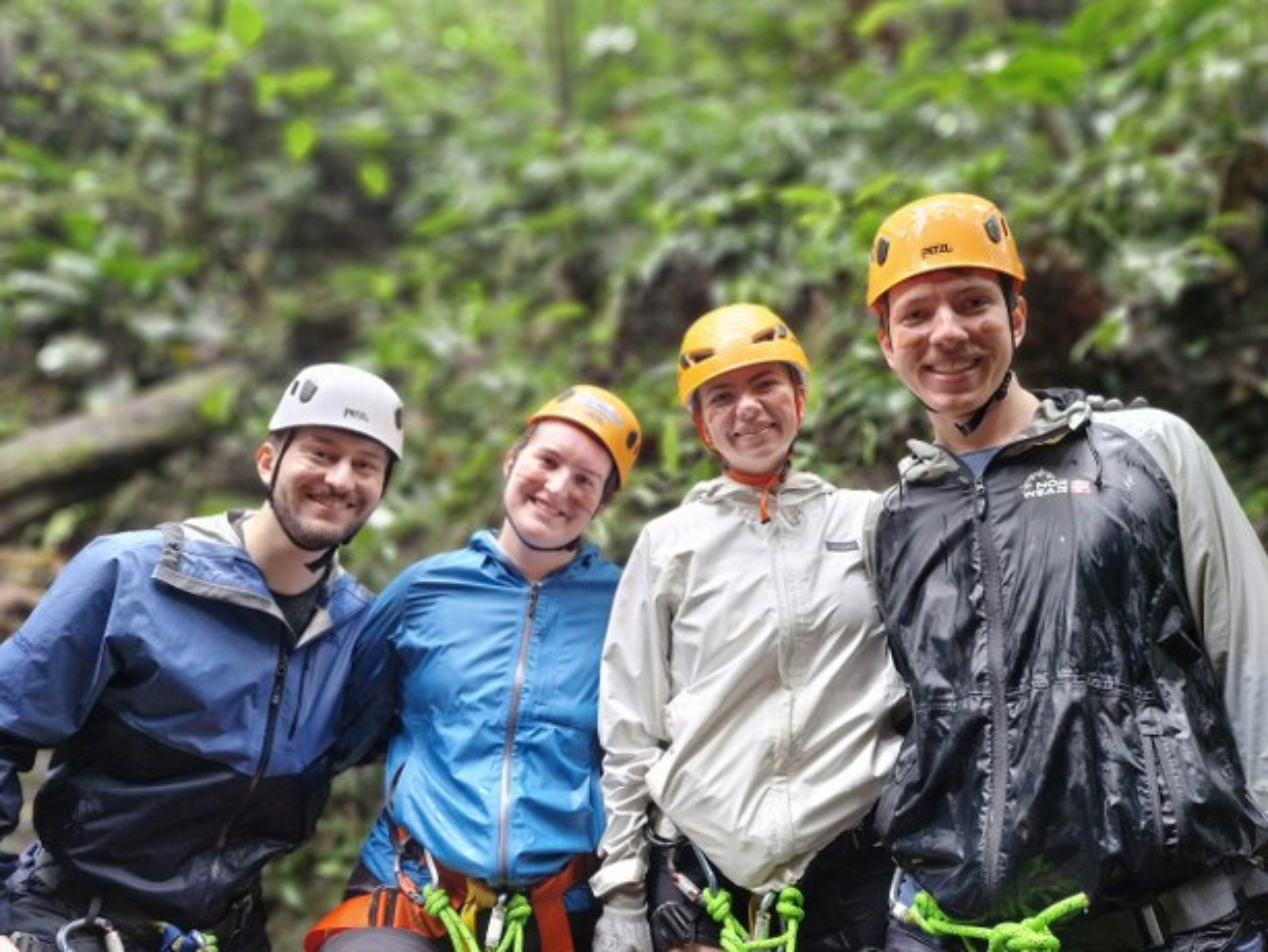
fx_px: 879
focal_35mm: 24
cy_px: 488
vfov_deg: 56.8
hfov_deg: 71.6
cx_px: 641
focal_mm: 5.54
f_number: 1.8
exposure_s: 1/120
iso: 1000
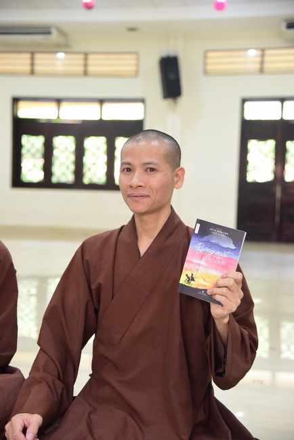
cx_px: 147
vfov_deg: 32.4
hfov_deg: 21.9
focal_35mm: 62
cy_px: 220
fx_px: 759
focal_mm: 62
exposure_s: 1/50
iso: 1600
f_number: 4
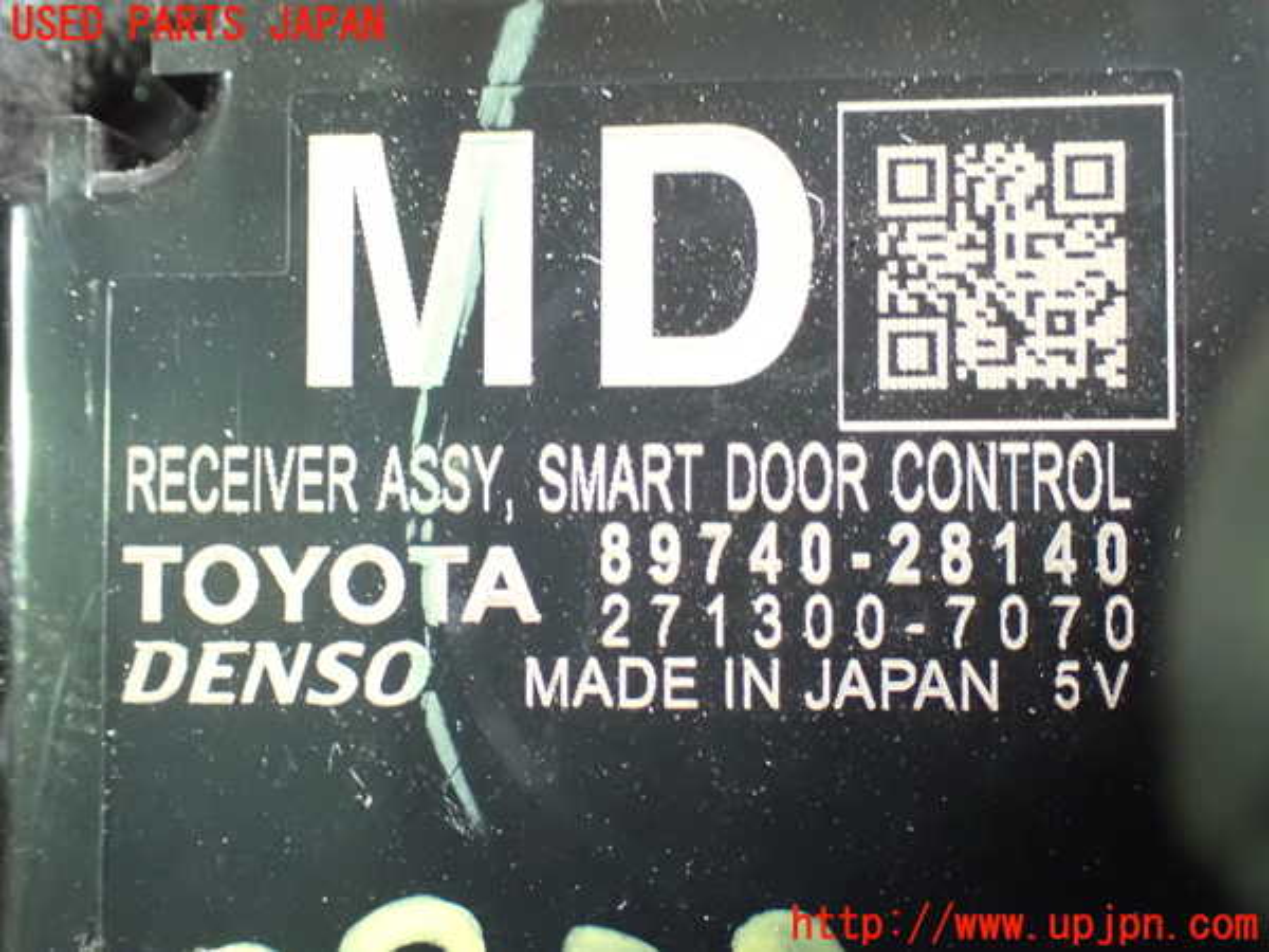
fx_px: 1723
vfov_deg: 30.9
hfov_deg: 40.4
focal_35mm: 47
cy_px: 476
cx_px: 634
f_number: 3.1
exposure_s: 1/25
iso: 1600
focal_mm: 8.4
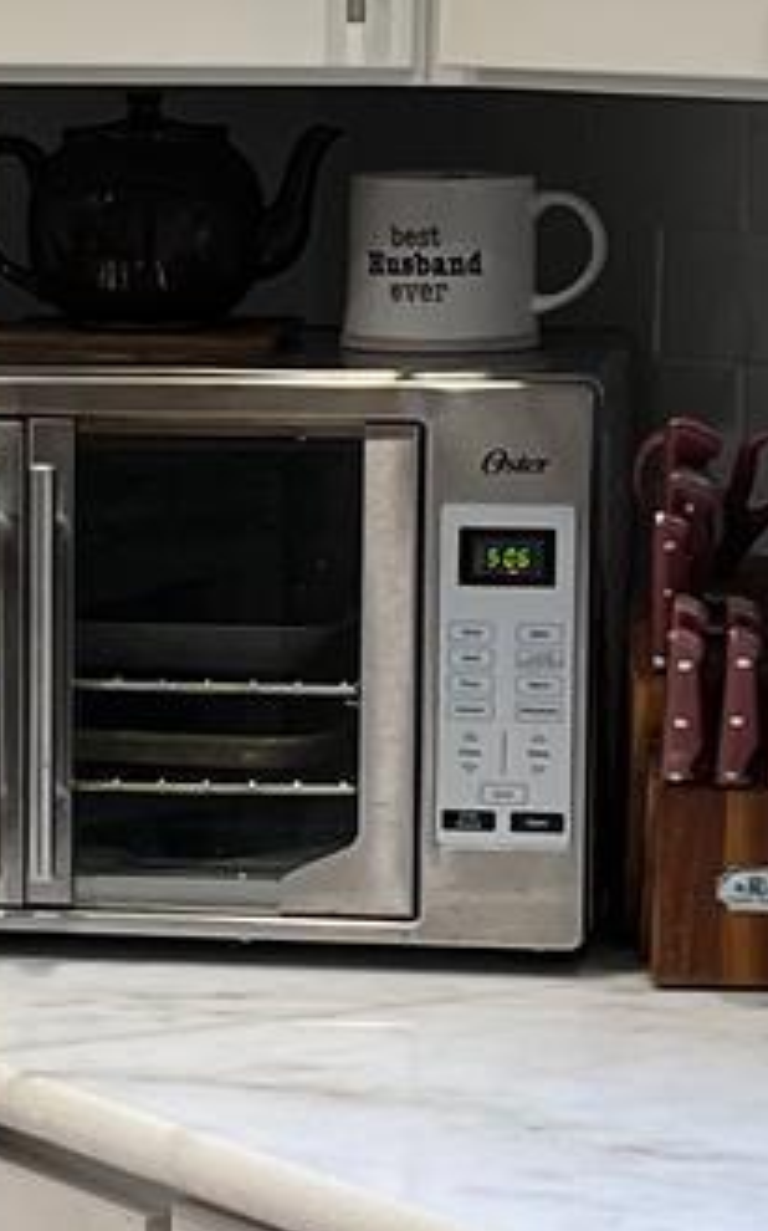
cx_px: -171
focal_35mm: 171
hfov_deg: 7.6
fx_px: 5732
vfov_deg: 12.3
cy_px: 649
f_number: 1.5
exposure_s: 1/120
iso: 80
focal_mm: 5.7
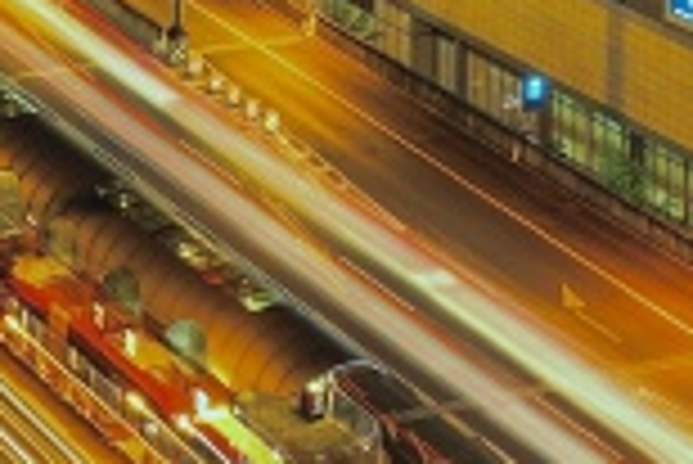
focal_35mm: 187
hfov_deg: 10.9
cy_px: -978
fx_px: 3603
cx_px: 558
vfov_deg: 6.6
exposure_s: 15
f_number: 16
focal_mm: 24
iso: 100
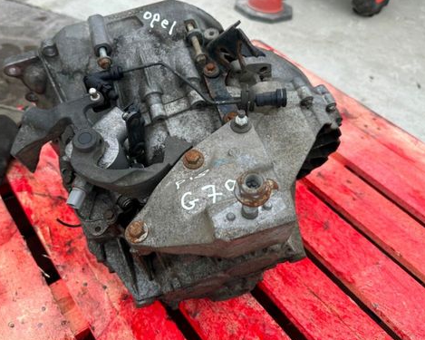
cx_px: 187
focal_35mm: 30
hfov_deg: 58.6
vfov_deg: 48.3
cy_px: 142
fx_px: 377
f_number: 1.78
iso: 80
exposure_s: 1/918
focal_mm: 6.86
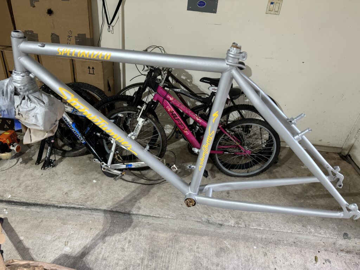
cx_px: 180
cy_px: 135
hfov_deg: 71.6
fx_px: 250
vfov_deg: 56.8
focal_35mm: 24
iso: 320
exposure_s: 1/60
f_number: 1.78
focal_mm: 6.76
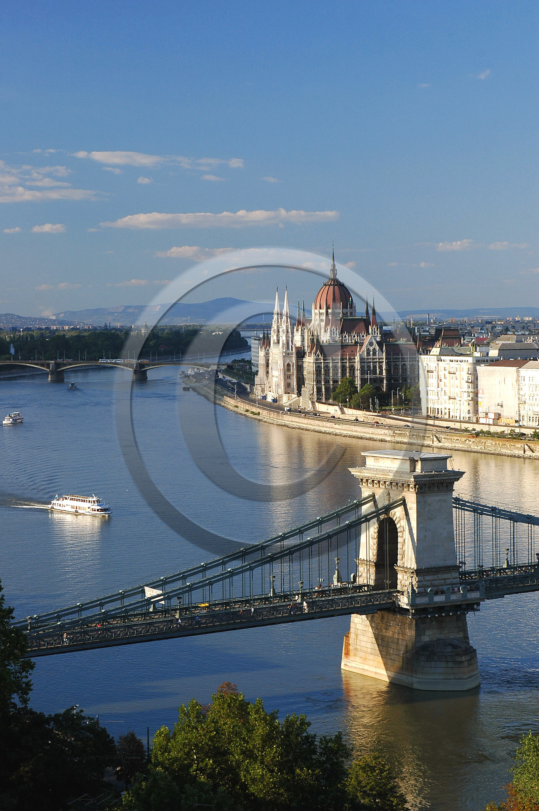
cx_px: 270
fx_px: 1890
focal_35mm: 84
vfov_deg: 24.2
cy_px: 406
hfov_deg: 16.2
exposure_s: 1/125
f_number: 9
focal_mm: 56
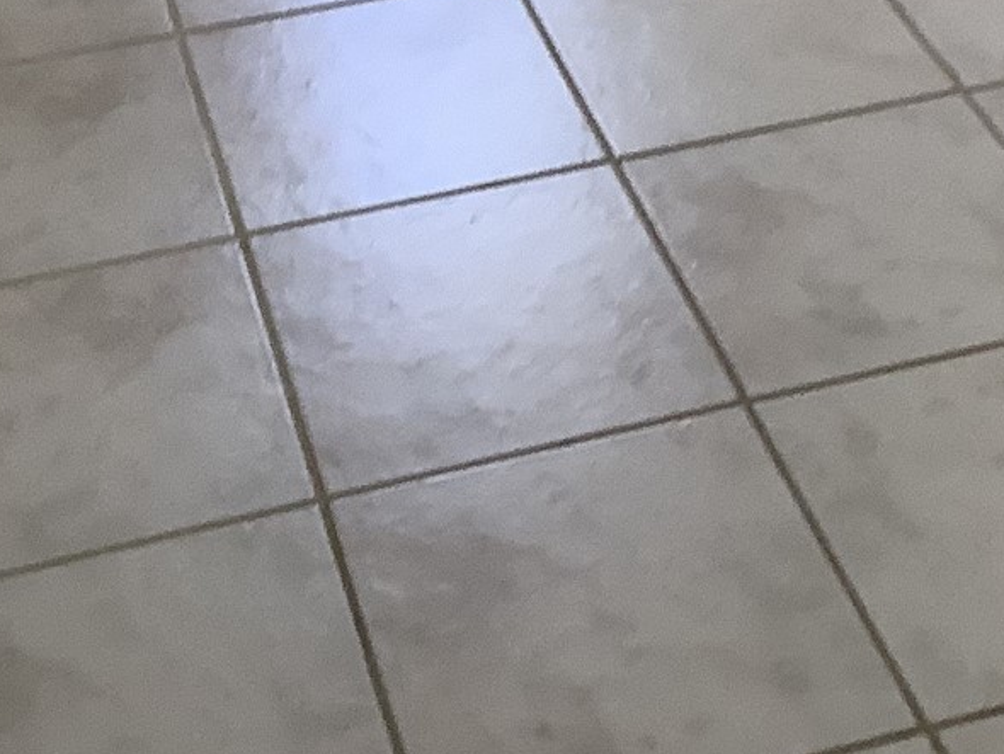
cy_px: -9
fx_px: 2437
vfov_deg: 17.2
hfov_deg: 23.2
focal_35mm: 84
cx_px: 587
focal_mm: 3.3
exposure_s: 1/60
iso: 100
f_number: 2.4
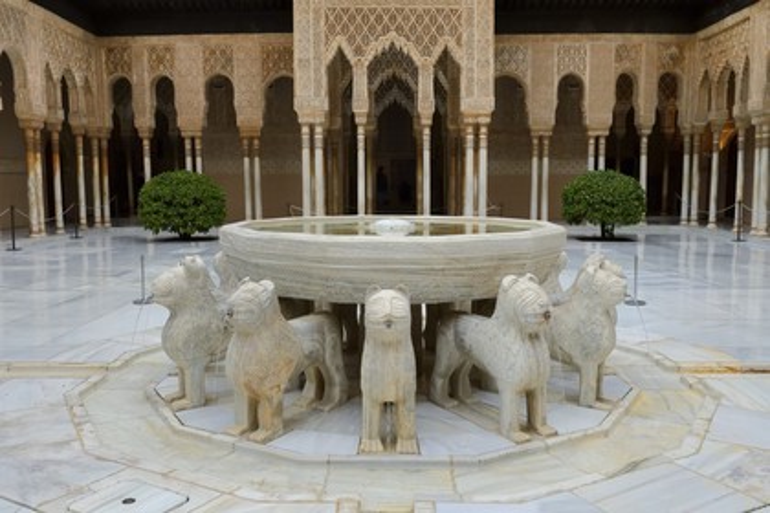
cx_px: 385
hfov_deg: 55.8
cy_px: 256
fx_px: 727
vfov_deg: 38.9
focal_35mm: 34
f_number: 9
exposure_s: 1/125
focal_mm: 34
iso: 1600
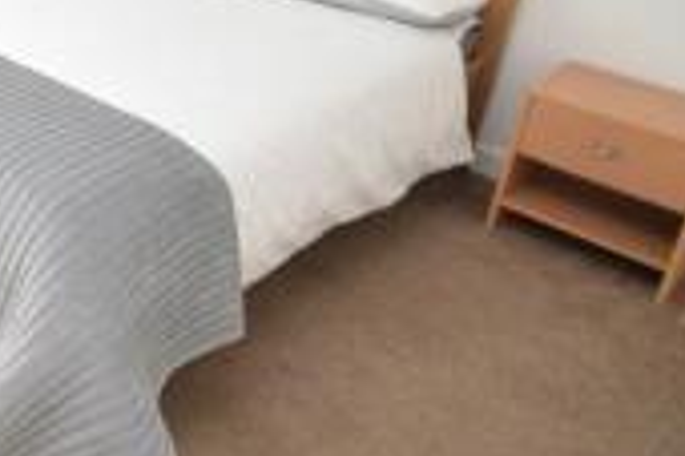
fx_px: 798
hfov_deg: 31.6
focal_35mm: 42
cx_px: -266
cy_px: -91
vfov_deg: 27.9
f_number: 5.6
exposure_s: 1/125
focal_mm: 10
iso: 500
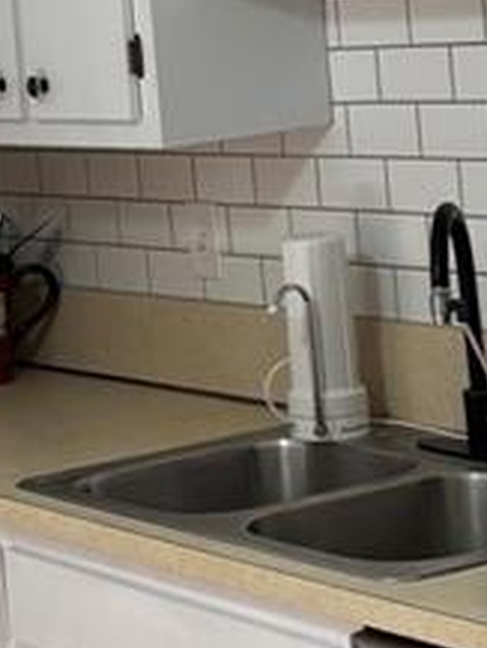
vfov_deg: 13.7
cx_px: -218
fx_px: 2699
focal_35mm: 144
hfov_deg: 10.0
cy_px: 206
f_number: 1.6
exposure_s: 1/60
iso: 80
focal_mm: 5.96
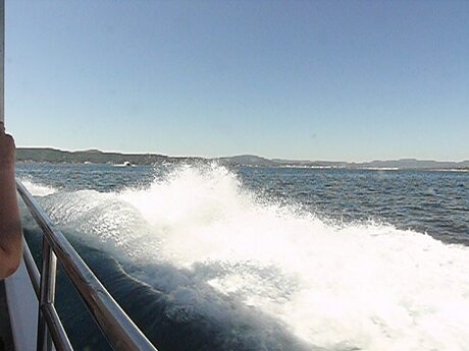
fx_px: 474
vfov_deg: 40.7
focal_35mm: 35
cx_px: 234
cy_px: 176
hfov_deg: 52.6
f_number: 11
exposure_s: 1/250
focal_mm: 7.4
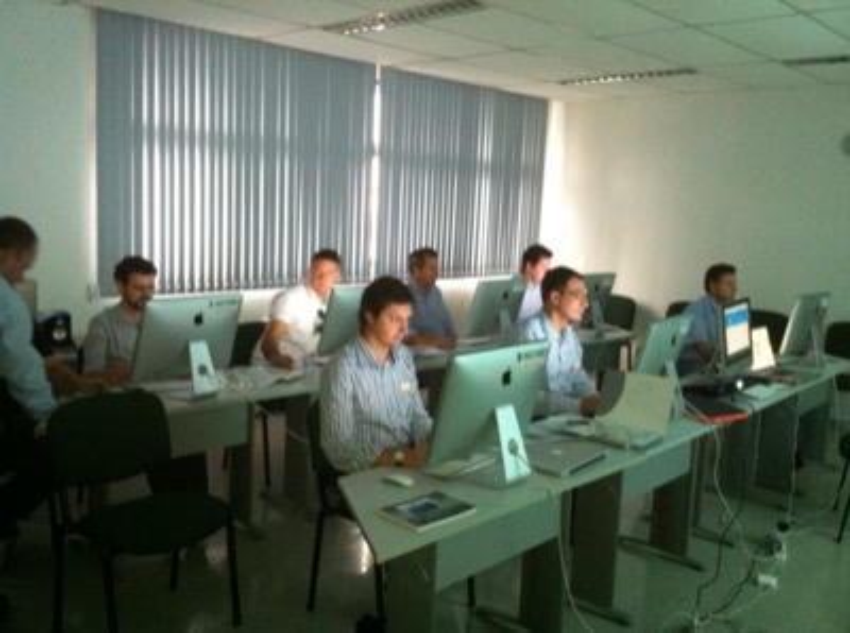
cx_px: 425
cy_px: 316
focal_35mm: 35
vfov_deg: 40.5
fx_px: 857
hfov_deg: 52.7
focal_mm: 3.85
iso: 500
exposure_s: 1/15
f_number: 2.8
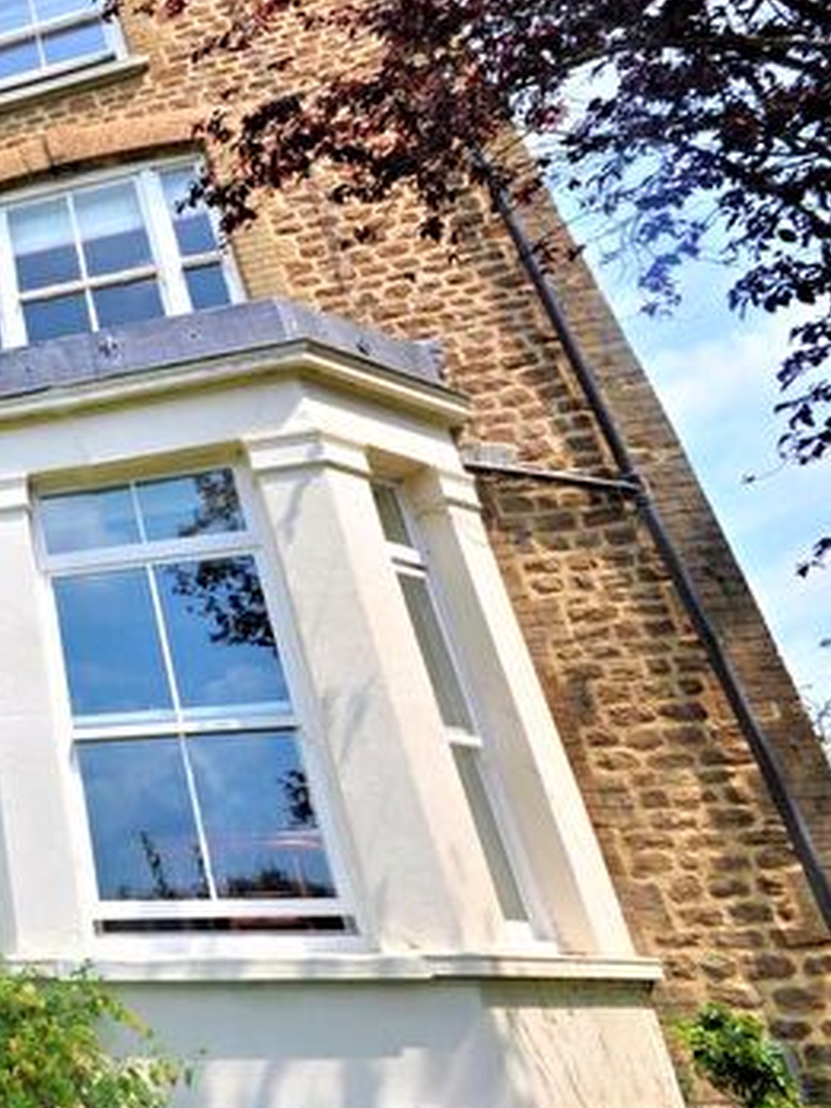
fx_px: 928
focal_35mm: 29
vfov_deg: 61.4
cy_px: 470
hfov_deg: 33.8
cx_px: -264
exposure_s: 1/320
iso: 200
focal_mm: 10
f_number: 9
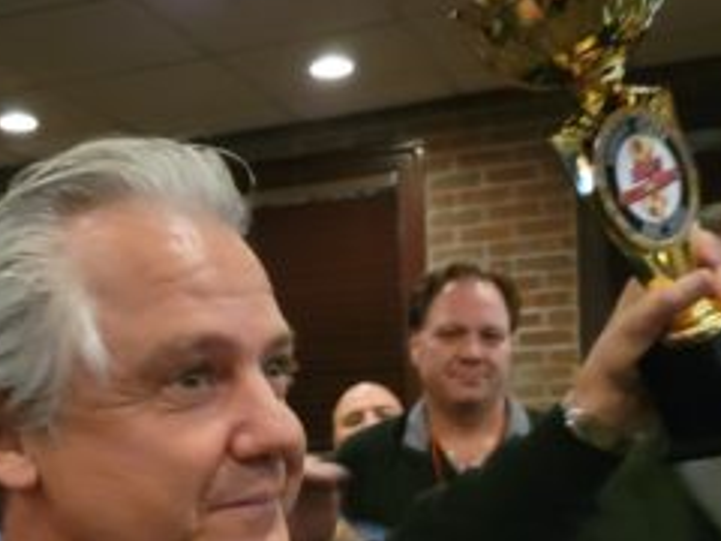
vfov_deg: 26.7
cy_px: 472
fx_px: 1104
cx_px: 219
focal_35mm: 53
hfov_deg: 35.7
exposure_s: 1/17
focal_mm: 6.7
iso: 1250
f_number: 1.8
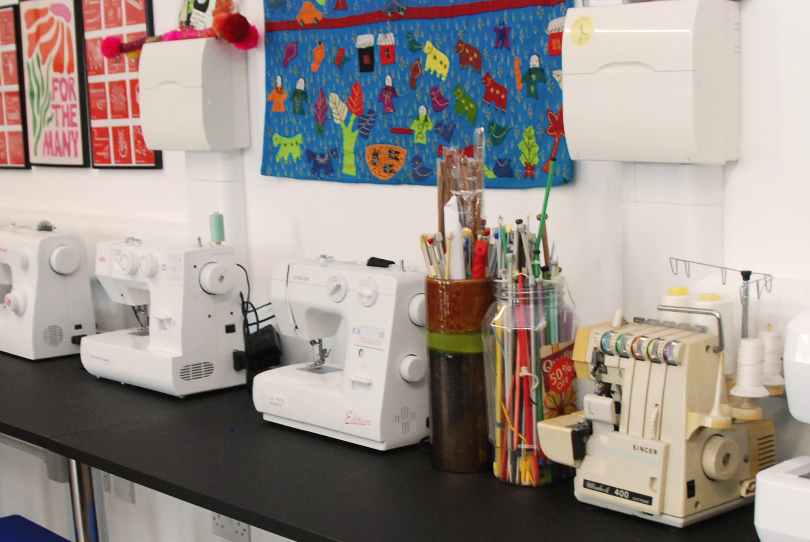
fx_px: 1352
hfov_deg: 33.3
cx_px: 461
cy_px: 356
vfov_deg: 22.6
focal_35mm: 60
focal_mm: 18
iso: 500
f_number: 3.5
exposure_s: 1/30
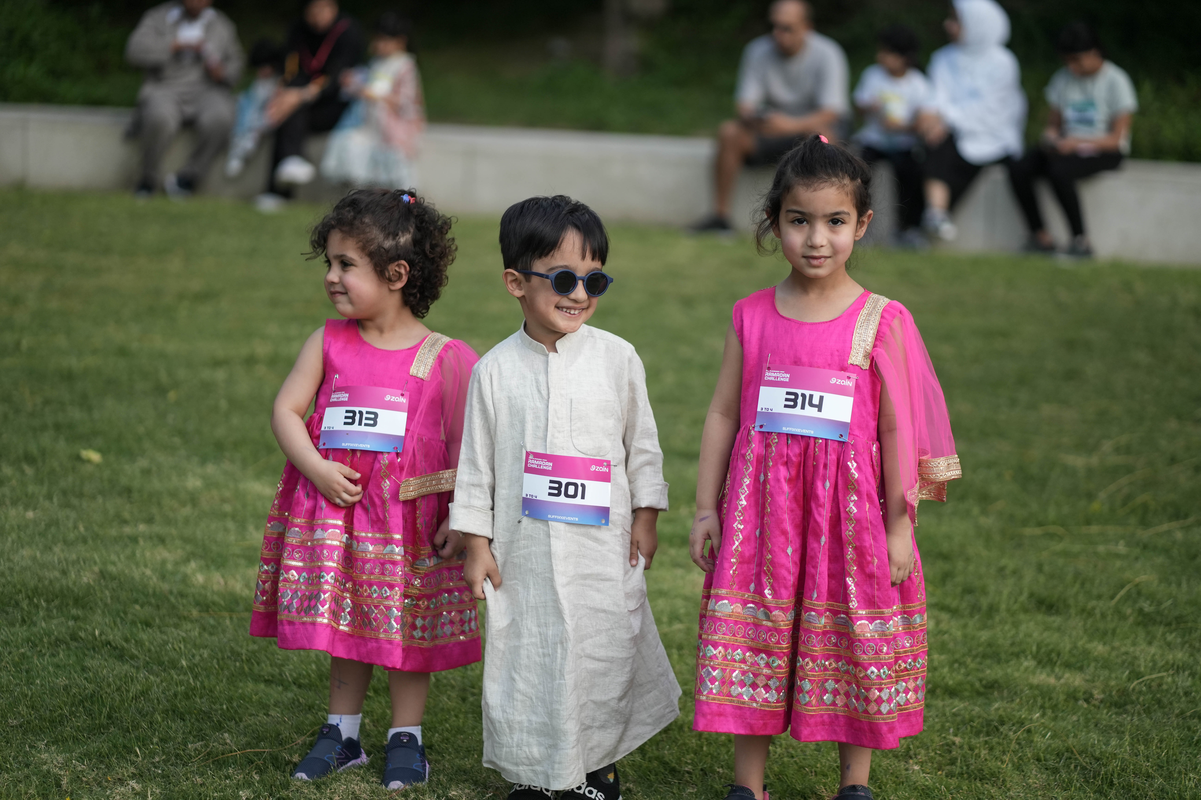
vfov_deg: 16.1
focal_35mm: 85
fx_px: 2835
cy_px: 400
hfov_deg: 23.9
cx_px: 600
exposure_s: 1/1000
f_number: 1.8
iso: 640
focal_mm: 85
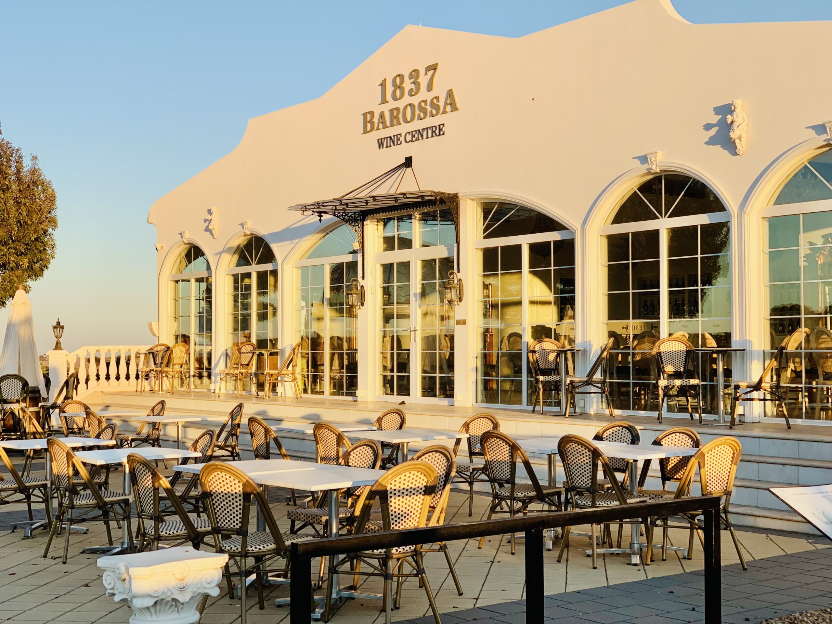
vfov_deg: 28.0
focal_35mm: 52
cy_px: 312
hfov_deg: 36.8
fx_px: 1250
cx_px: 416
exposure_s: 1/320
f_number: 2.4
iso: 16
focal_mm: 6
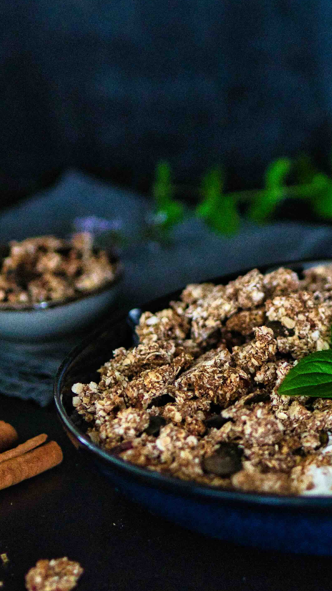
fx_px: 1738
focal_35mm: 111
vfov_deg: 19.3
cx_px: 369
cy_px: 295
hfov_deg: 10.8
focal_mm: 35
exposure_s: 1/80
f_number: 1.8
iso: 4500
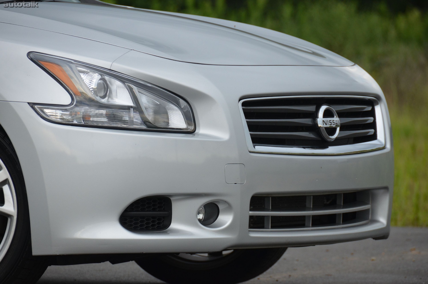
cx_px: 214
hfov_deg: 6.9
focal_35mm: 300
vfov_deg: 4.6
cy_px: 142
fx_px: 3559
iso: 800
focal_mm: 200
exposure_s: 1/1000
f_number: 5.6
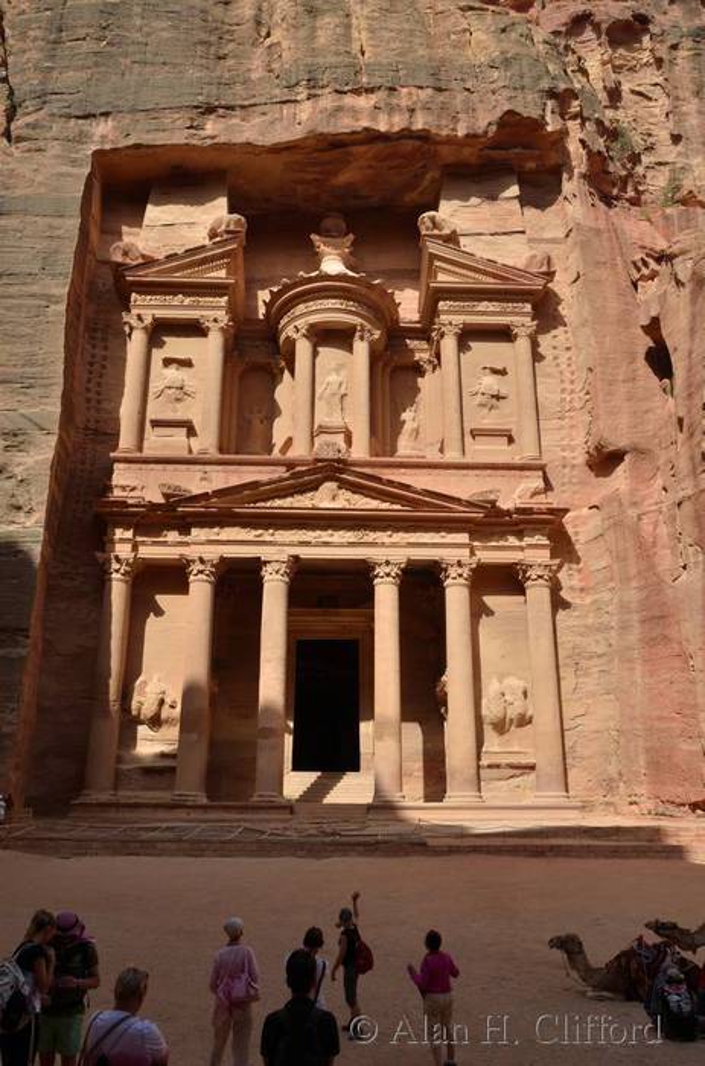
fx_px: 797
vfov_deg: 67.5
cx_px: 352
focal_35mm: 27
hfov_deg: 47.7
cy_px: 533
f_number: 9
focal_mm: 18
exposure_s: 1/250
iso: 100
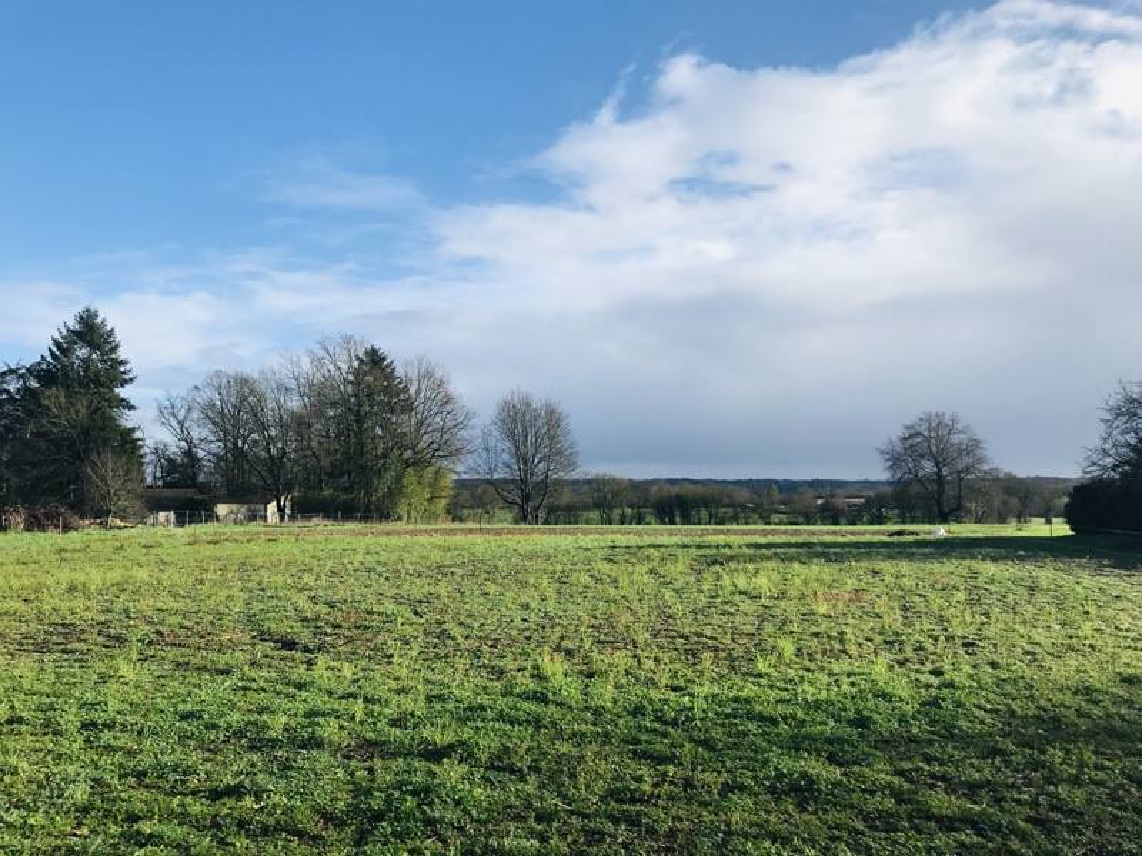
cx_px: 571
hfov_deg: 63.4
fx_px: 924
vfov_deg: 49.7
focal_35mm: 28
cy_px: 428
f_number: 1.8
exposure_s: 1/2398
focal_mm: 3.99
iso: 20
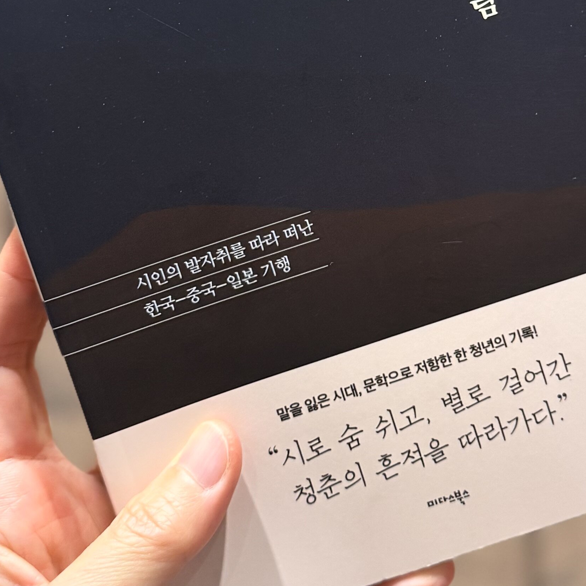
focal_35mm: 73
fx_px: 1398
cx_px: 398
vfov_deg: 23.3
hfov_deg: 23.5
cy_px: 100
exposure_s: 1/60
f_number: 1.78
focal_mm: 6.76
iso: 250
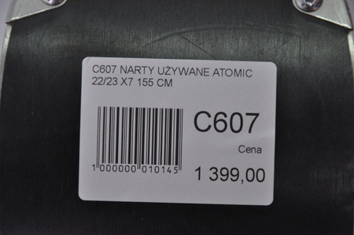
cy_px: 118
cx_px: 177
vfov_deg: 8.7
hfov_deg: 13.1
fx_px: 1547
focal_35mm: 158
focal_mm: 105
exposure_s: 1/125
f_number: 8
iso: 3200
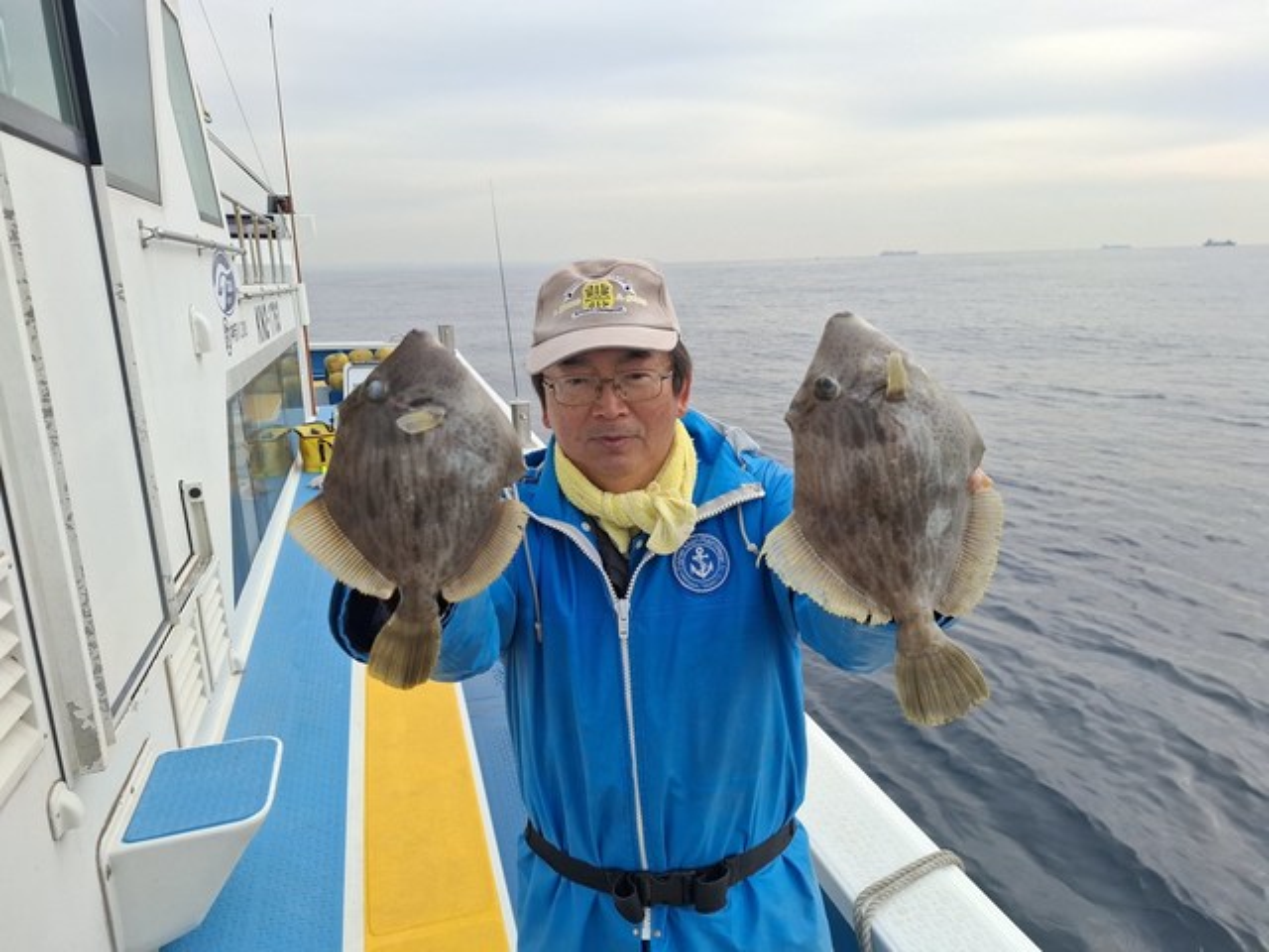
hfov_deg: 73.9
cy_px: 476
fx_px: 843
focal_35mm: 23
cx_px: 634
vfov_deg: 58.9
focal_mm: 5.54
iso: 50
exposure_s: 1/924
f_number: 1.8
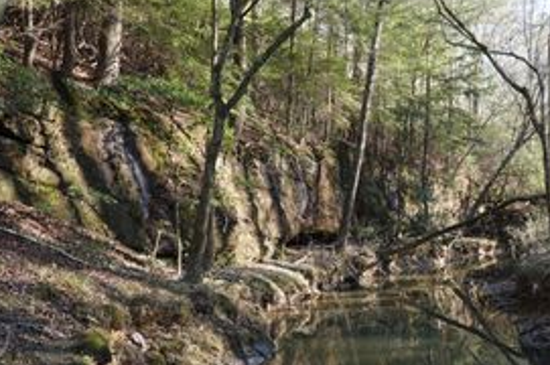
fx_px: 656
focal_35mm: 43
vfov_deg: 30.8
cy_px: 250
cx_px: 391
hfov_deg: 44.4
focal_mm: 18
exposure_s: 1/60
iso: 125
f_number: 4
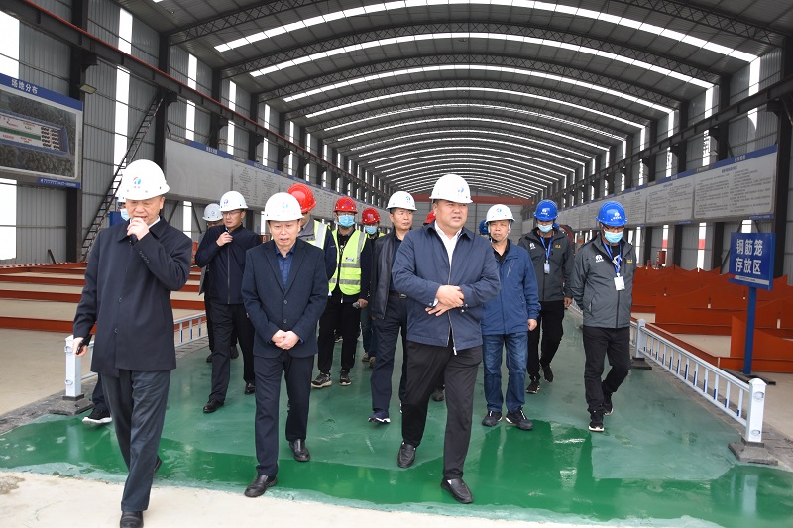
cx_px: 396
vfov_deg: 47.9
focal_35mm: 27
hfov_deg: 67.4
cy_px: 264
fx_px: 595
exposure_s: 1/250
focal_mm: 18
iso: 400
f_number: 4.5
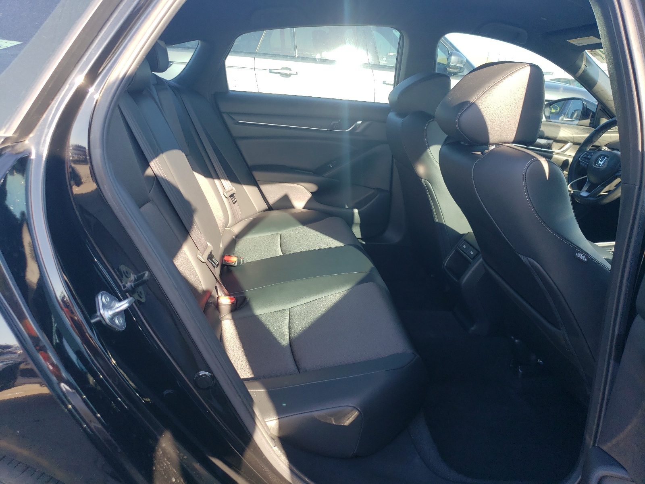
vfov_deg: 53.1
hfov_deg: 67.3
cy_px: 242
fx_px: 484
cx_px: 322
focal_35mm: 26
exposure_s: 1/217
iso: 50
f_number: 1.5
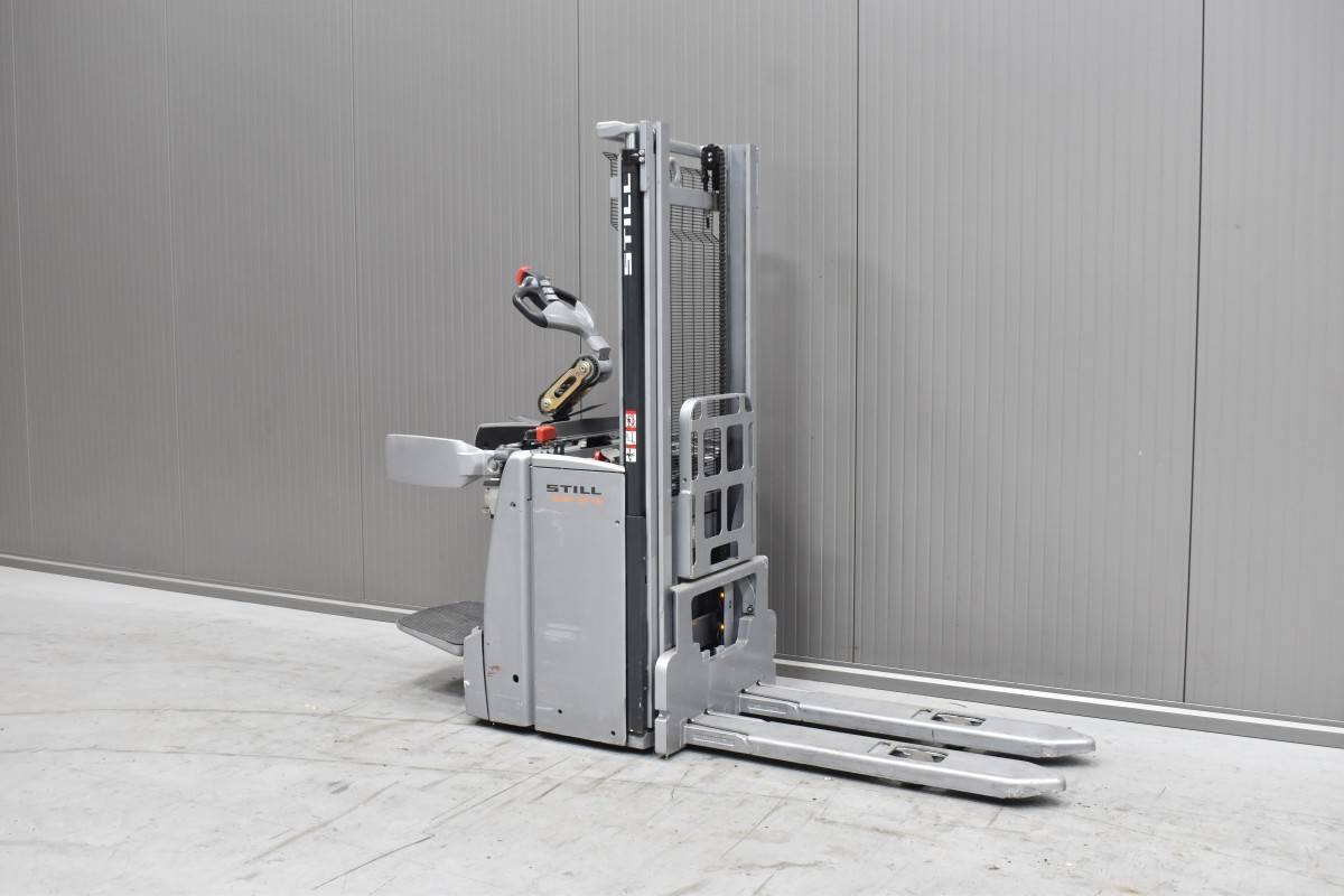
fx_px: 1344
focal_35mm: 36
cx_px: 672
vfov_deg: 36.9
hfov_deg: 53.1
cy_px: 448
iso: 1250
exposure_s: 1/20
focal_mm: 24
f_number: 5.6
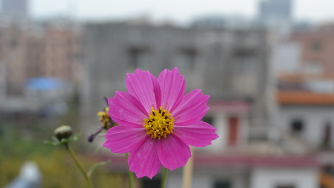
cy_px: 112
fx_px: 584
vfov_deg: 18.2
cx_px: 197
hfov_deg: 31.8
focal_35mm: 66
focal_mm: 30
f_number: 8
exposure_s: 1/100
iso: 400
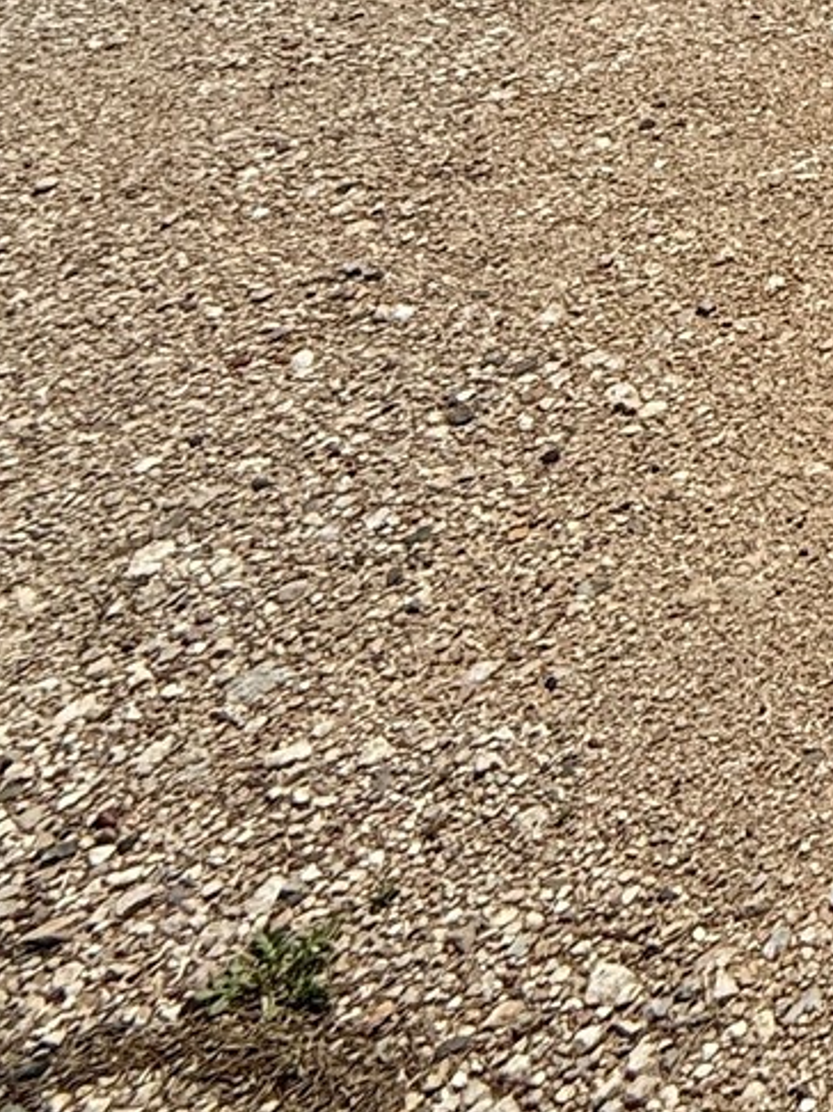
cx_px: 1636
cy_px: -698
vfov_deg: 23.5
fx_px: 1895
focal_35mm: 59
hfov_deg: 17.8
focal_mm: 2.22
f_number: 2.2
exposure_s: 1/3460
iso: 50
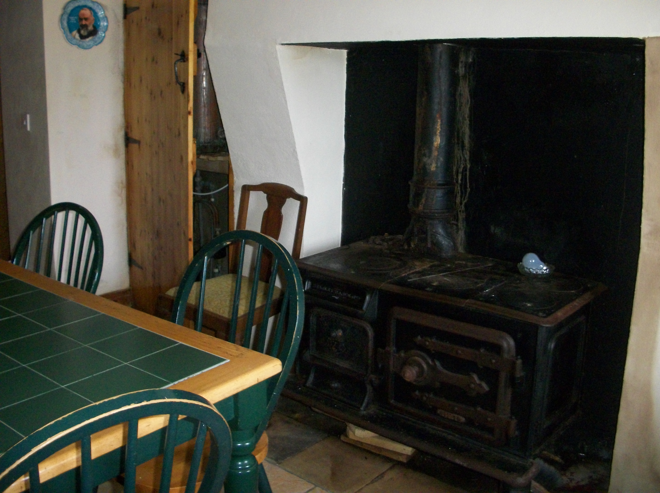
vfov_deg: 40.6
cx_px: 330
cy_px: 246
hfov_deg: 52.7
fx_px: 667
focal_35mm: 35
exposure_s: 1/60
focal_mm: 6.3
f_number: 3.1
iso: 400
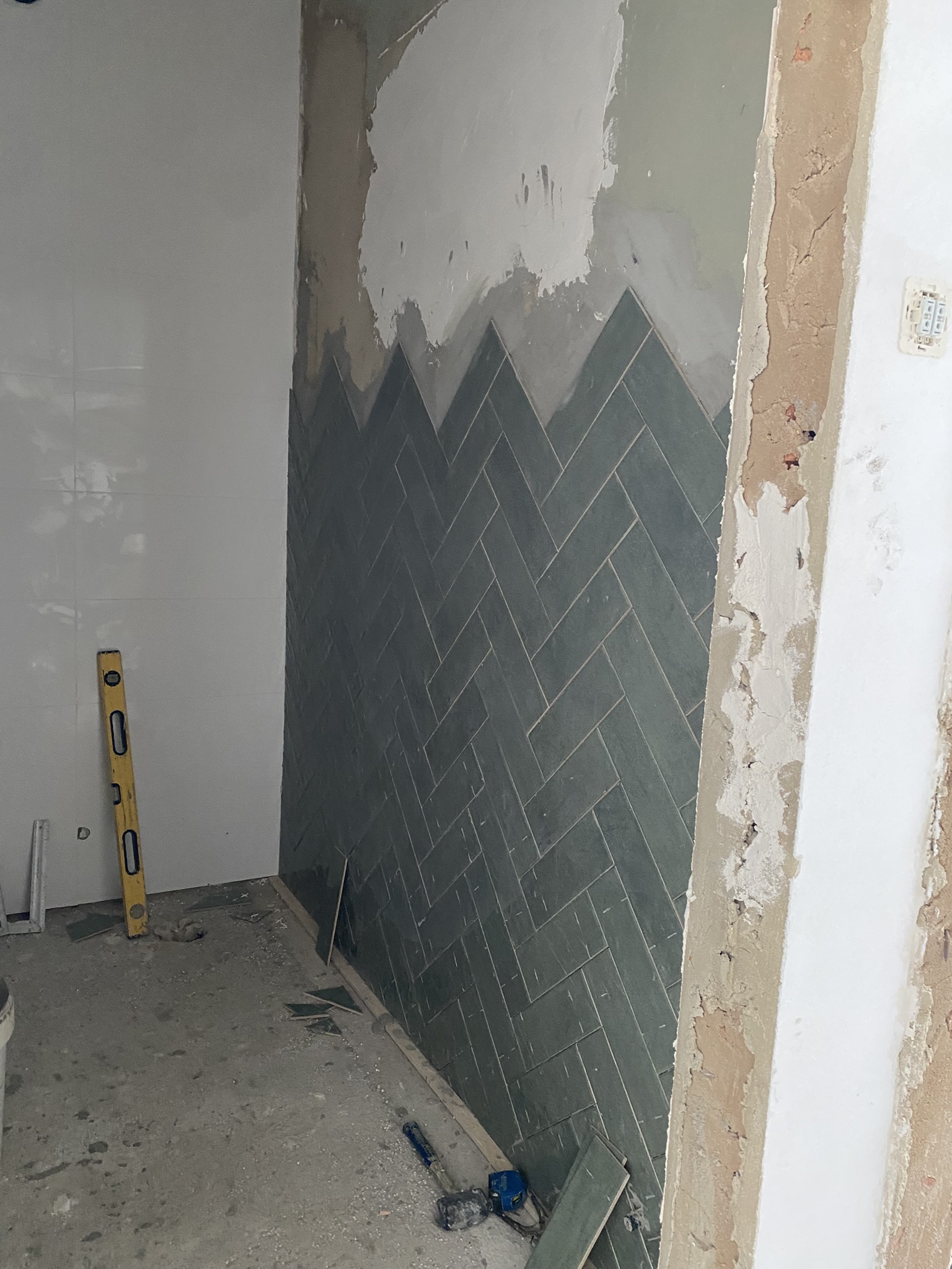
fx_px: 953
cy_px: 634
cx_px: 476
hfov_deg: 53.1
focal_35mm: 26
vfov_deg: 67.3
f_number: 1.8
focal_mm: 4.25
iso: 320
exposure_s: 1/60
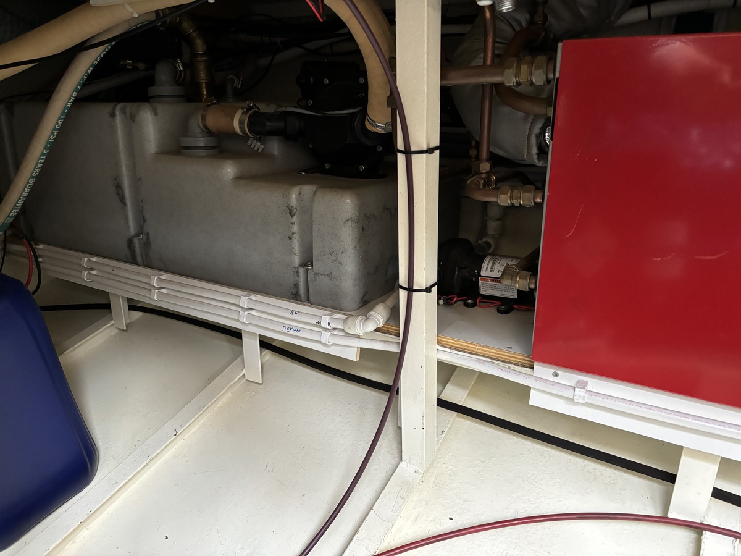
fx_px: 557
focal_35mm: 26
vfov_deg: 53.1
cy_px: 278
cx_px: 370
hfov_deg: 67.3
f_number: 1.6
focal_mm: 5.96
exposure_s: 1/40
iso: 640
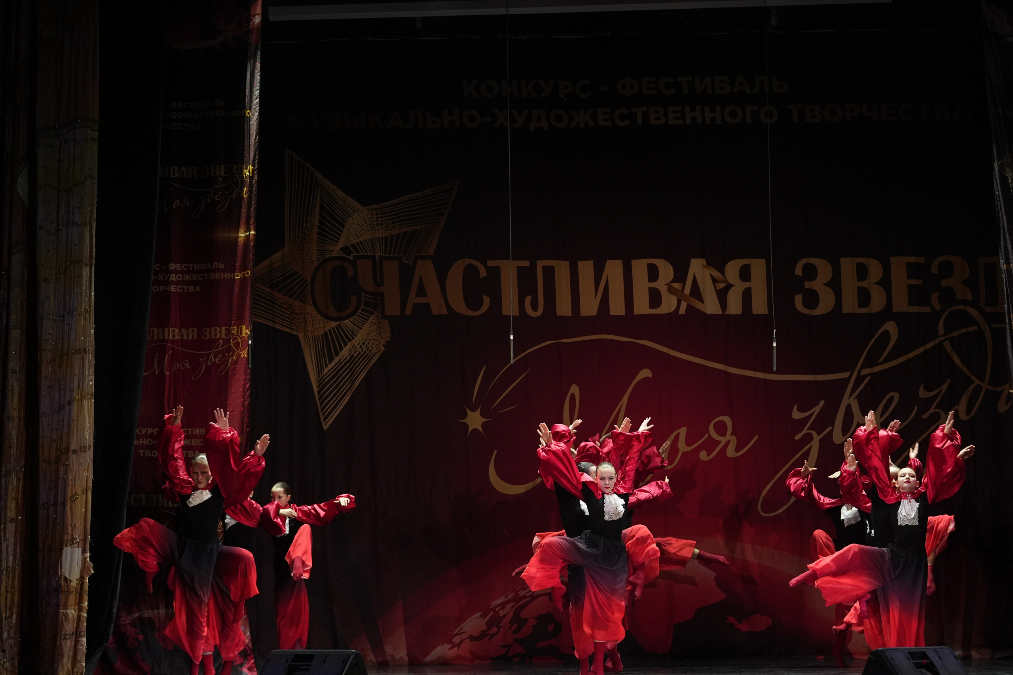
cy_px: 338
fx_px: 2139
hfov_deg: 26.6
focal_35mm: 76
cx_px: 506
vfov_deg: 17.9
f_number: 2.8
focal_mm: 76
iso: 2000
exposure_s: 1/400
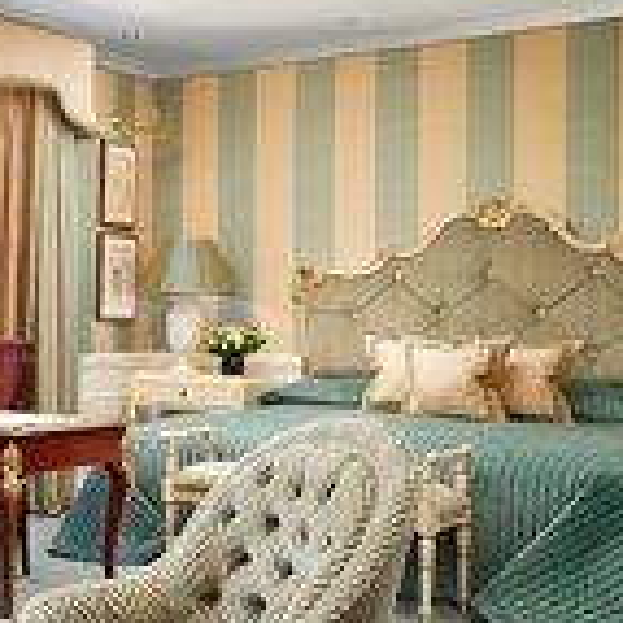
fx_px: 1222
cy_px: 318
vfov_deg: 28.6
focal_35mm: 60
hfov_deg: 24.1
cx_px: -240
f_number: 16
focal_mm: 21
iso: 125
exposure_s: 1/250
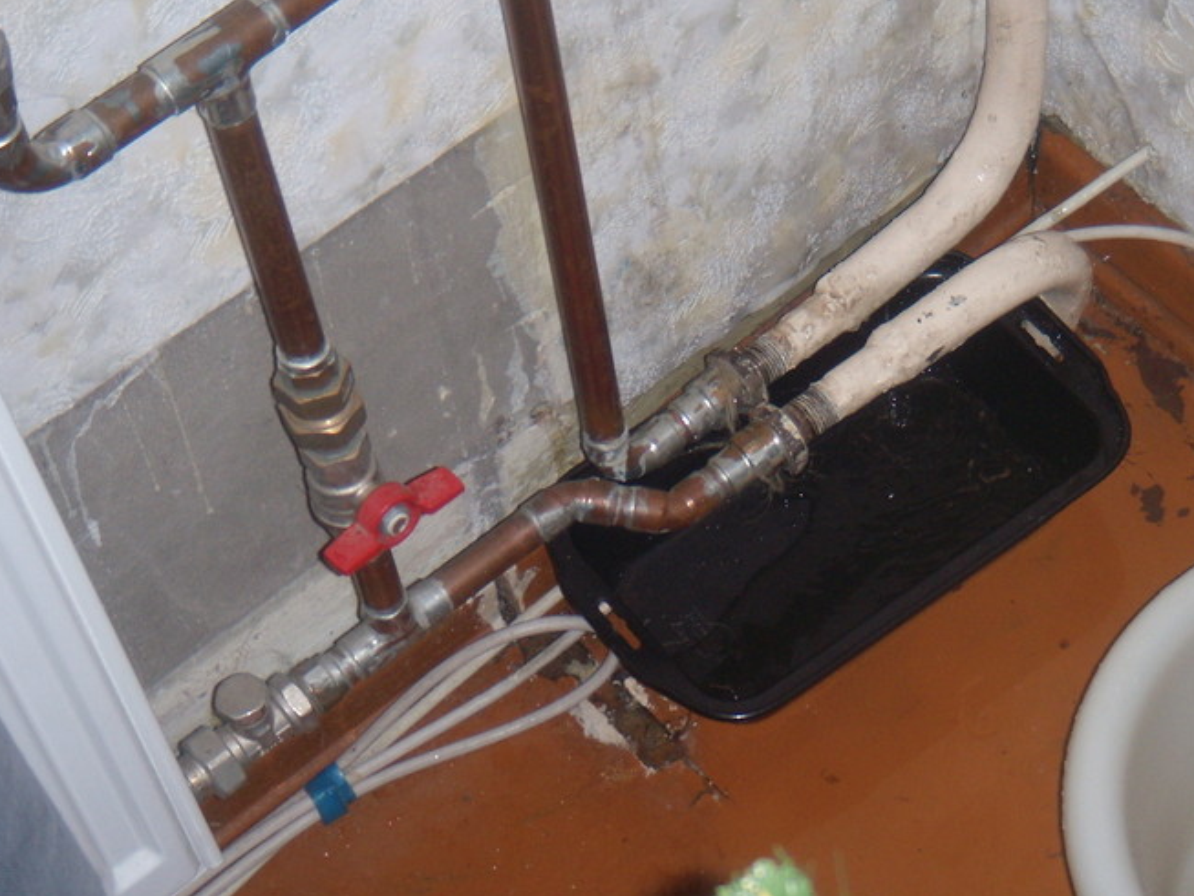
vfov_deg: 15.7
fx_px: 3243
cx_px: 779
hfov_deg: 20.8
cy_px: 448
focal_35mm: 94
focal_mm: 11
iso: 64
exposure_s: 1/125
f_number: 3.9
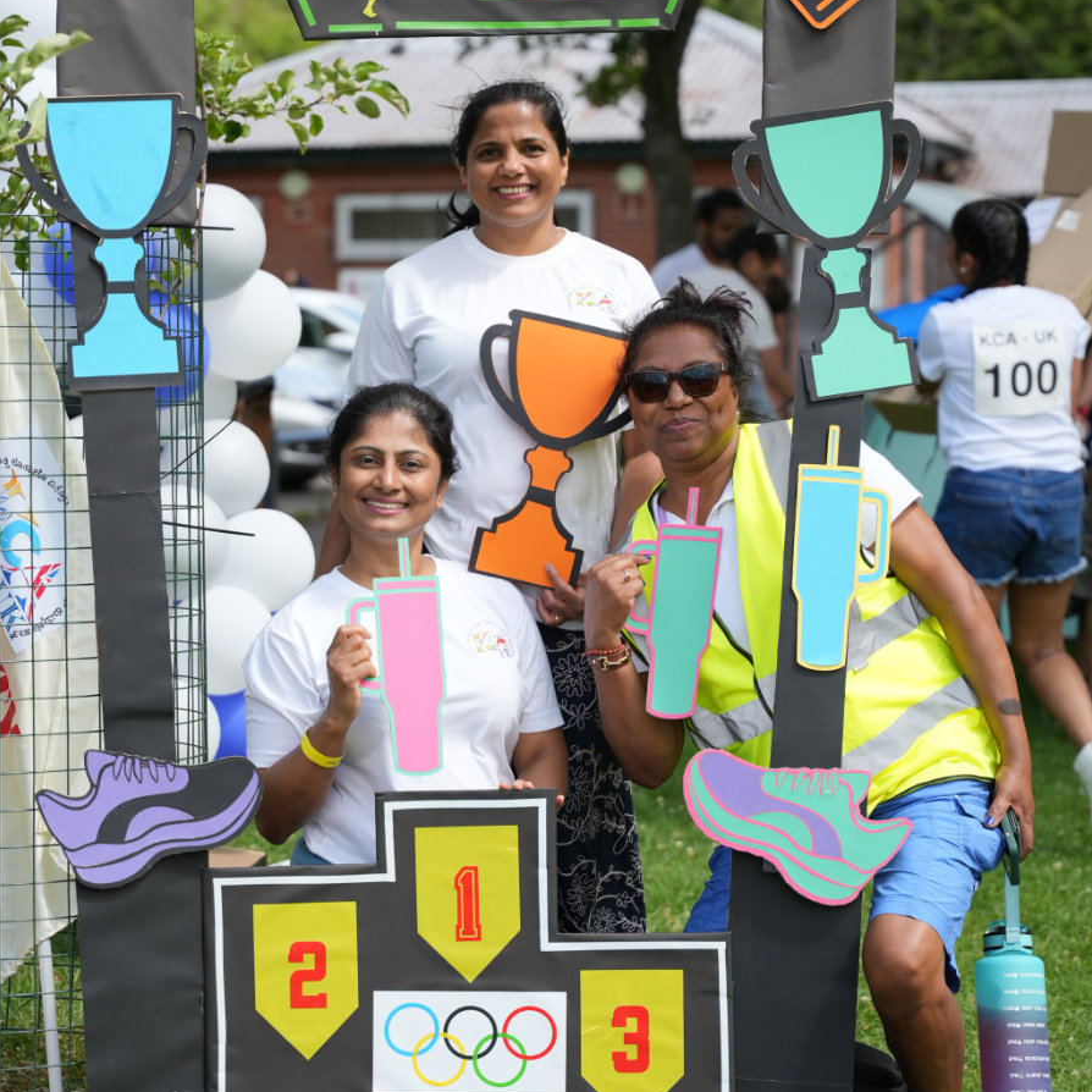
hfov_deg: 17.1
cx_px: 486
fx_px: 3640
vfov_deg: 17.0
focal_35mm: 102
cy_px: 451
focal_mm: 70
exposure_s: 1/2000
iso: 250
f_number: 2.8
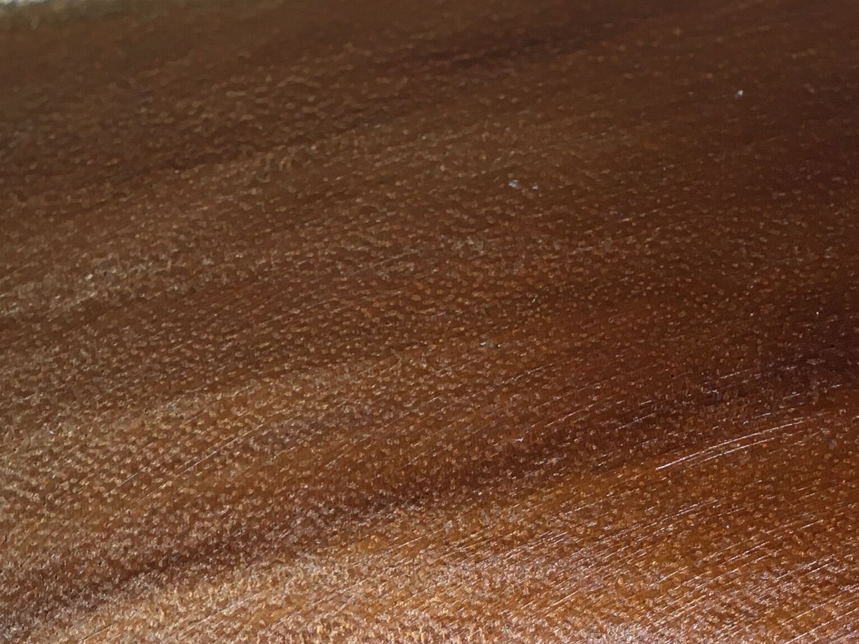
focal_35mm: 76
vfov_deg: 18.8
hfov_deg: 25.3
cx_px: 184
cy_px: 650
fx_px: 1886
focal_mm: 4.15
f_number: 2.2
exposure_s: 1/30
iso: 50
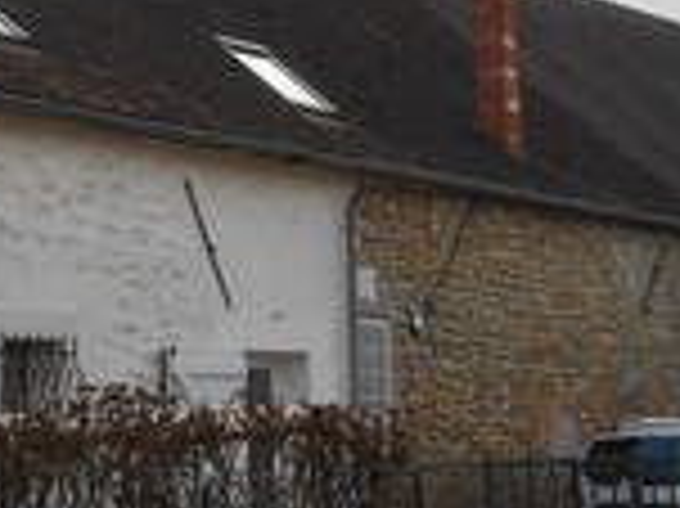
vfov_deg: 13.9
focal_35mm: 105
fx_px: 2061
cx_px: 23
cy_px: 4
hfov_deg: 18.3
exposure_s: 1/200
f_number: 4.5
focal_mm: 7.8
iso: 80
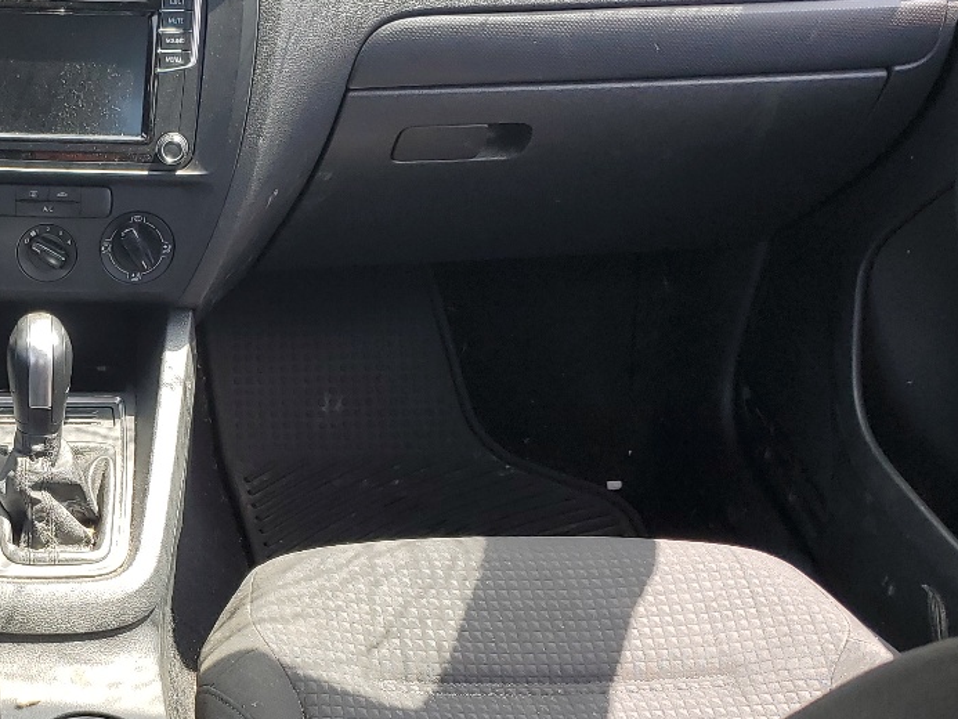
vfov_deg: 24.2
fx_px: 1661
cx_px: 19
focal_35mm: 60
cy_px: 534
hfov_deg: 30.1
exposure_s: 1/357
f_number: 1.5
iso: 50
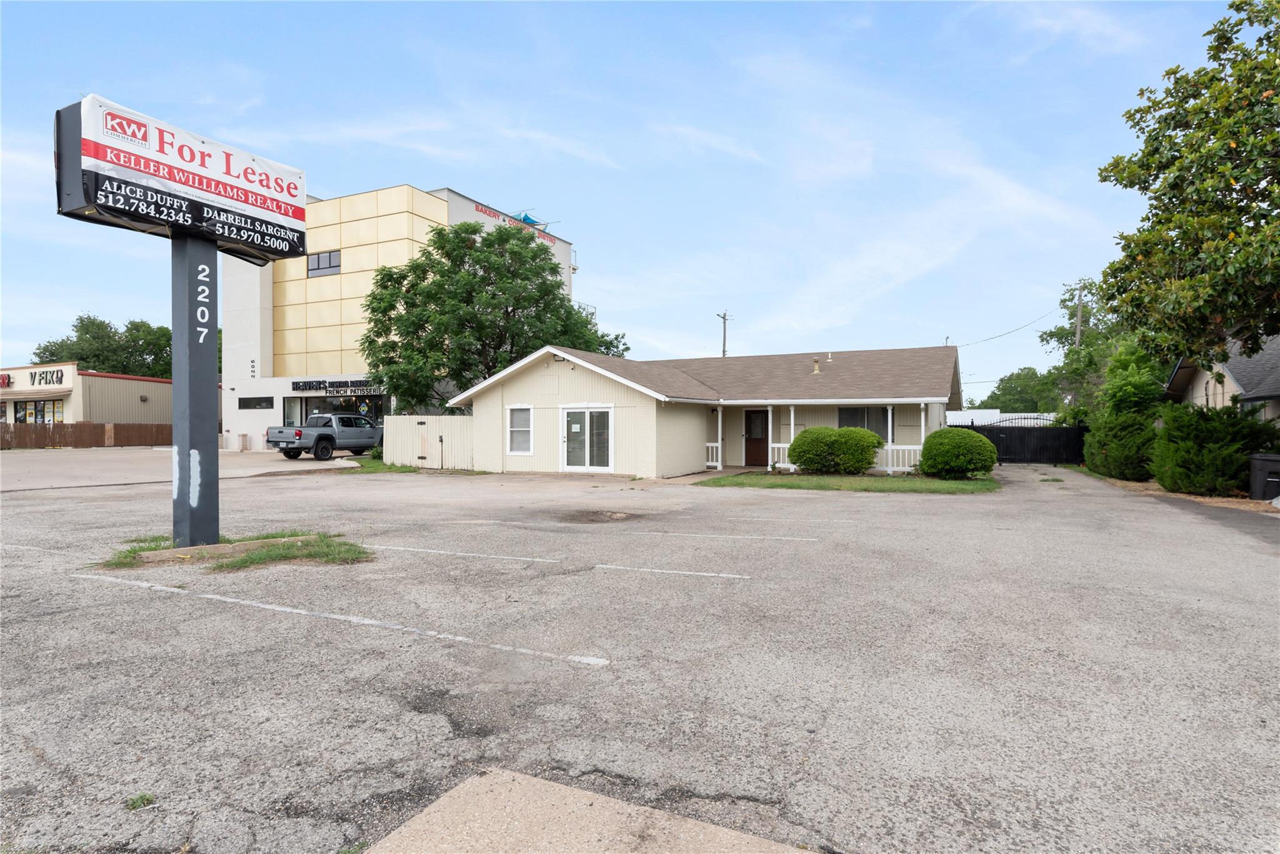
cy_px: 427
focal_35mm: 19
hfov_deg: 86.9
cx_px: 640
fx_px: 676
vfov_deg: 64.6
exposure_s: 1/160
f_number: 8
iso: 400
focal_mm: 19
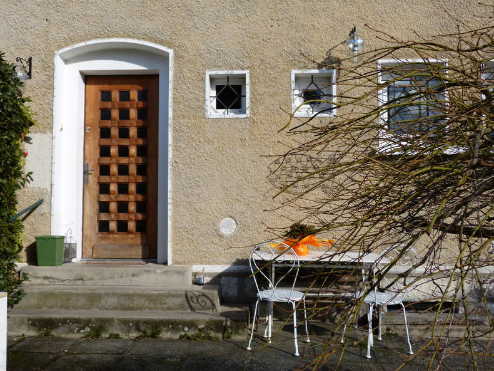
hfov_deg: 49.0
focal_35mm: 38
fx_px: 542
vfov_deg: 37.7
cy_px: 186
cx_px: 247
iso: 100
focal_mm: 6.8
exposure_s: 1/800
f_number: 4
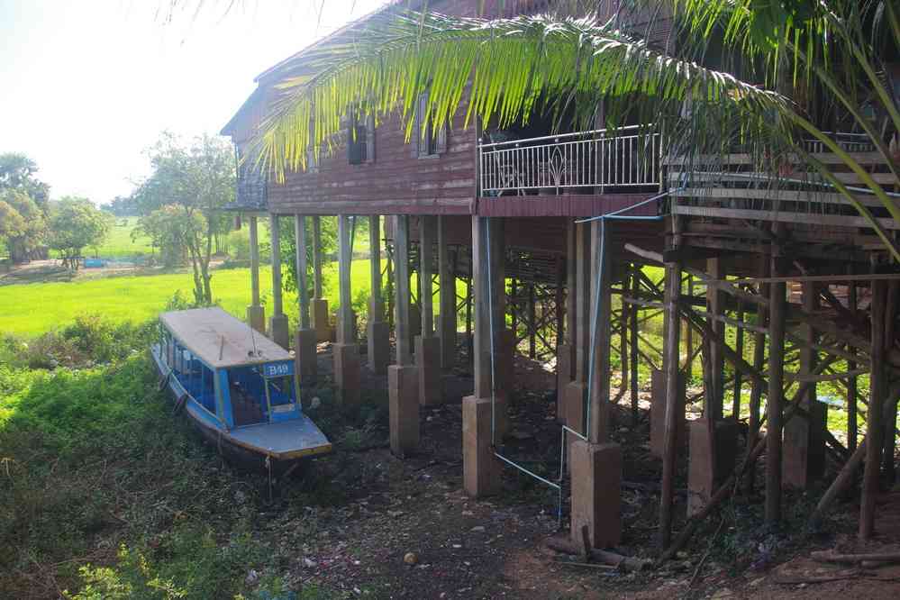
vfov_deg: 41.7
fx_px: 787
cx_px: 450
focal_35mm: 32
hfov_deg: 59.5
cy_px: 300
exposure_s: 1/50
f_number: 8
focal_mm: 21
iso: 200
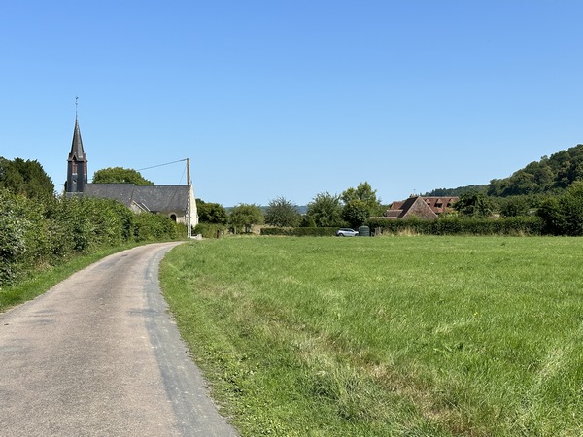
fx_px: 808
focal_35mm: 48
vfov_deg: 30.3
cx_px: 292
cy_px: 218
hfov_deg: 39.7
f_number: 1.78
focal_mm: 6.86
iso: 64
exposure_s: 1/4785
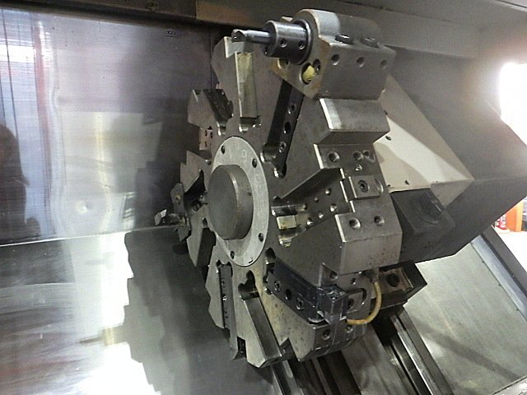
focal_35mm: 28
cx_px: 264
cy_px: 198
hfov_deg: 63.4
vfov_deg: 49.7
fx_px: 426
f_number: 3.5
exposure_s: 1/30
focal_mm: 5
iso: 1600
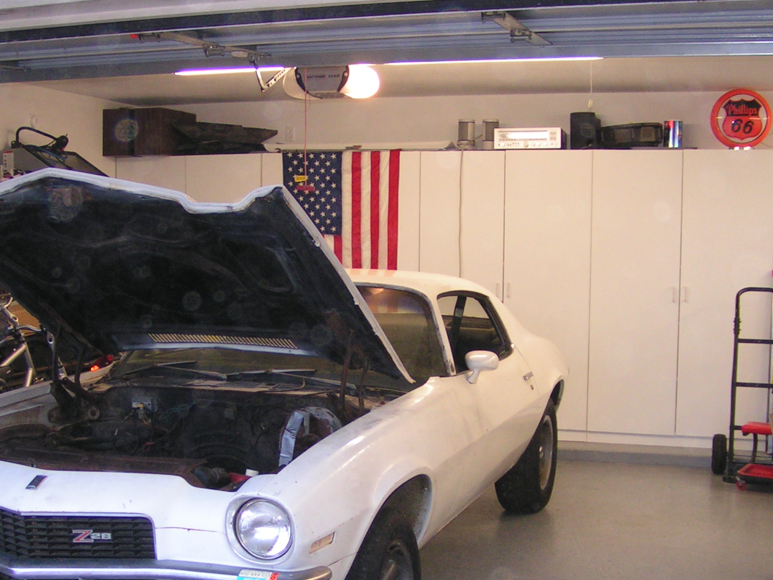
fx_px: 1206
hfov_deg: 35.5
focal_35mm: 54
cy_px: 375
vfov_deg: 26.9
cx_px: 341
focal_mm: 5.8
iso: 125
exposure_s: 1/40
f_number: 2.8
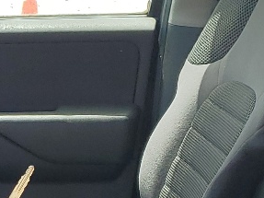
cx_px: -63
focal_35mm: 145
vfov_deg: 9.9
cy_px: 309
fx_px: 1105
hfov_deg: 13.2
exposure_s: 1/769
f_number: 1.5
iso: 50
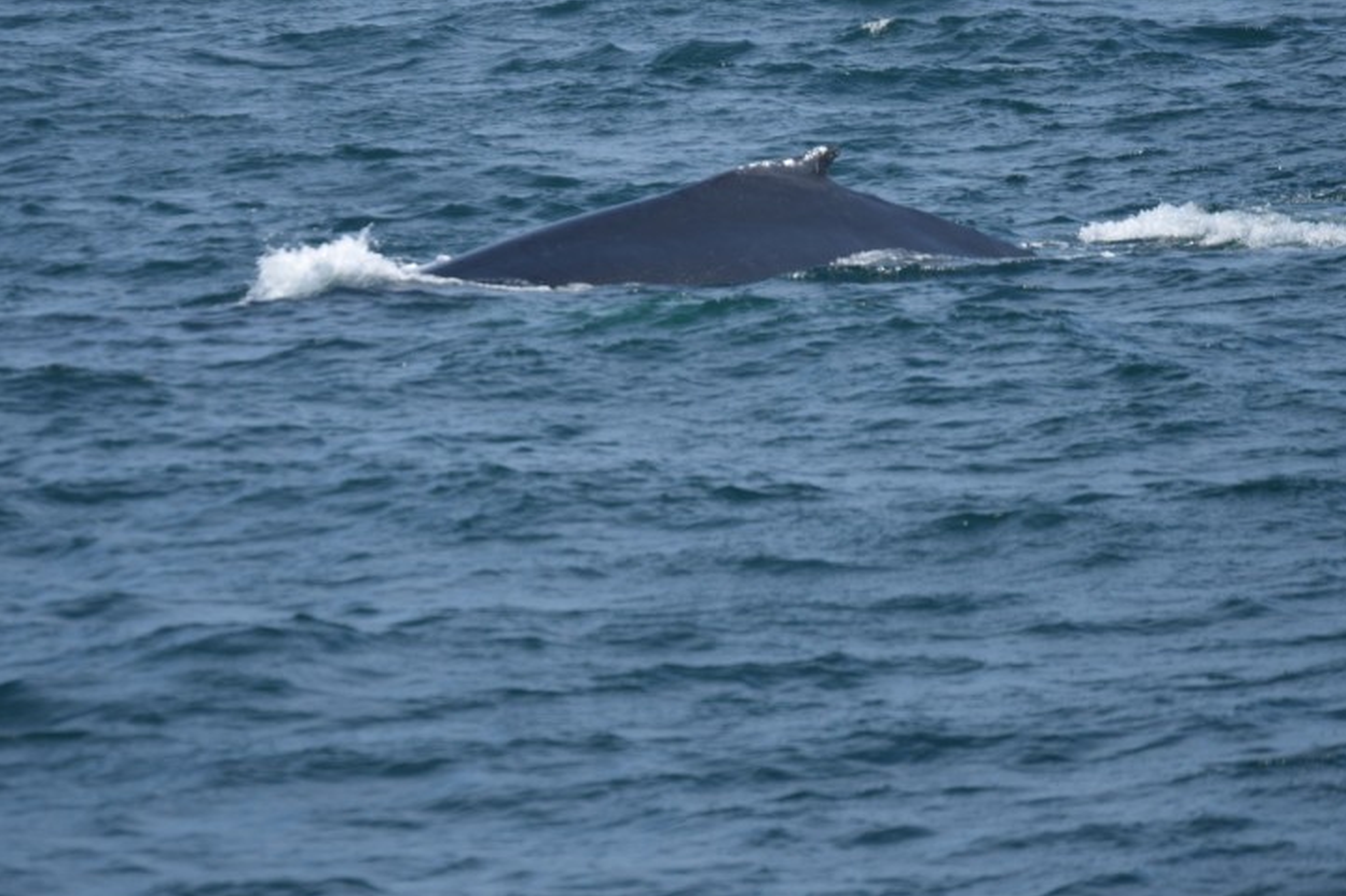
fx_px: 12998
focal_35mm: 348
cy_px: 307
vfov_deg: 4.0
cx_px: 604
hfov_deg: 5.9
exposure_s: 1/1600
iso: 200
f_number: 5.6
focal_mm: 155
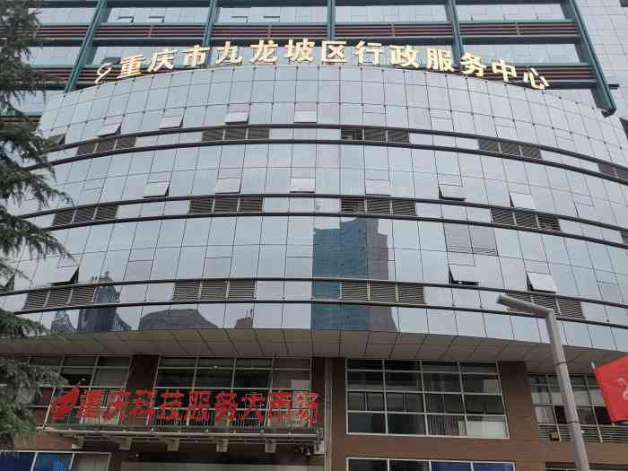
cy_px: 236
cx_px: 314
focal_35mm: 27
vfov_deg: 51.4
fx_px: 490
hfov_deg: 65.3
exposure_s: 1/714
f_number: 1.8
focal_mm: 4.75
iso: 50
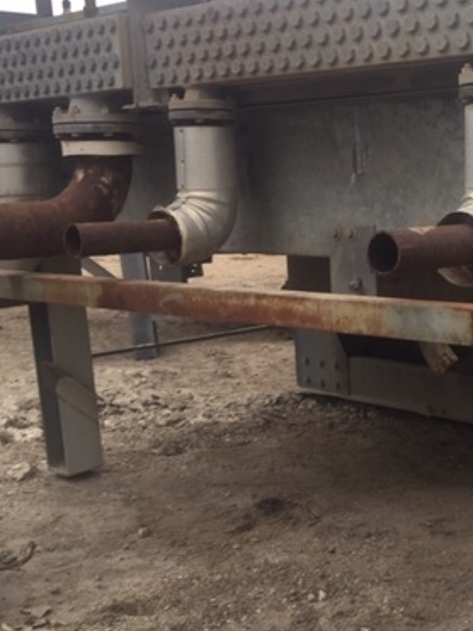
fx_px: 911
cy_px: 291
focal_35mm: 50
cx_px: 459
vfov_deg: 38.2
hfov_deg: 27.6
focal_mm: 4.15
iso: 32
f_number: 2.2
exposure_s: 1/178
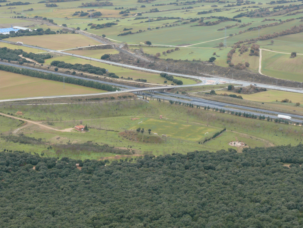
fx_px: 709
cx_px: 152
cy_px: 114
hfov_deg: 24.1
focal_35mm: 81
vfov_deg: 18.2
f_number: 10
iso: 100
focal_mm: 17.1
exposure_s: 1/15
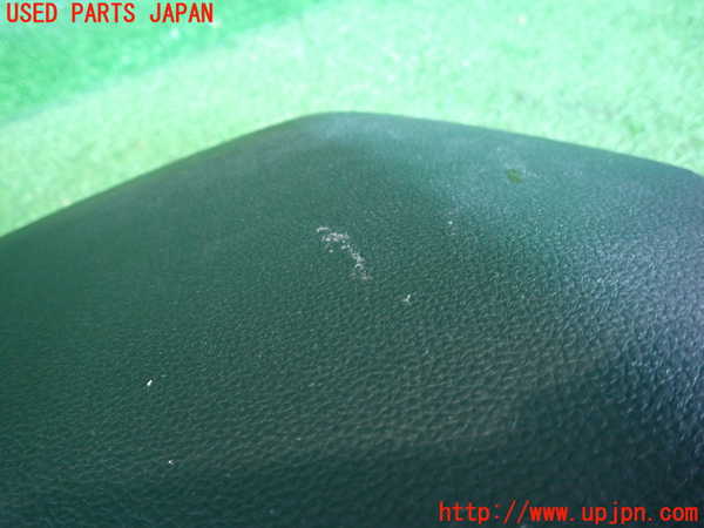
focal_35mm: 25
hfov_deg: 69.4
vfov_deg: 54.9
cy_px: 264
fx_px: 508
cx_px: 352
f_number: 2
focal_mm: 4.5
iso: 500
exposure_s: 1/30
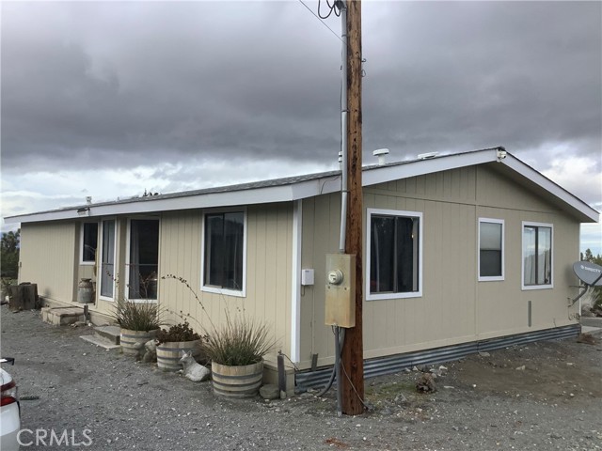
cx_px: 301
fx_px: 539
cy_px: 226
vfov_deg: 45.4
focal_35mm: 31
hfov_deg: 58.4
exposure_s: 1/769
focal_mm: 3.3
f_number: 2.4
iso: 25
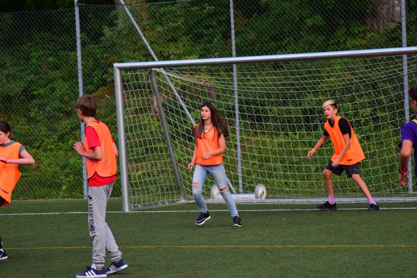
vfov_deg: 6.8
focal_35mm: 202
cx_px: 208
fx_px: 2346
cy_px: 139
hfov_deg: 10.2
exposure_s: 1/320
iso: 1600
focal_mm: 135
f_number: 4.2
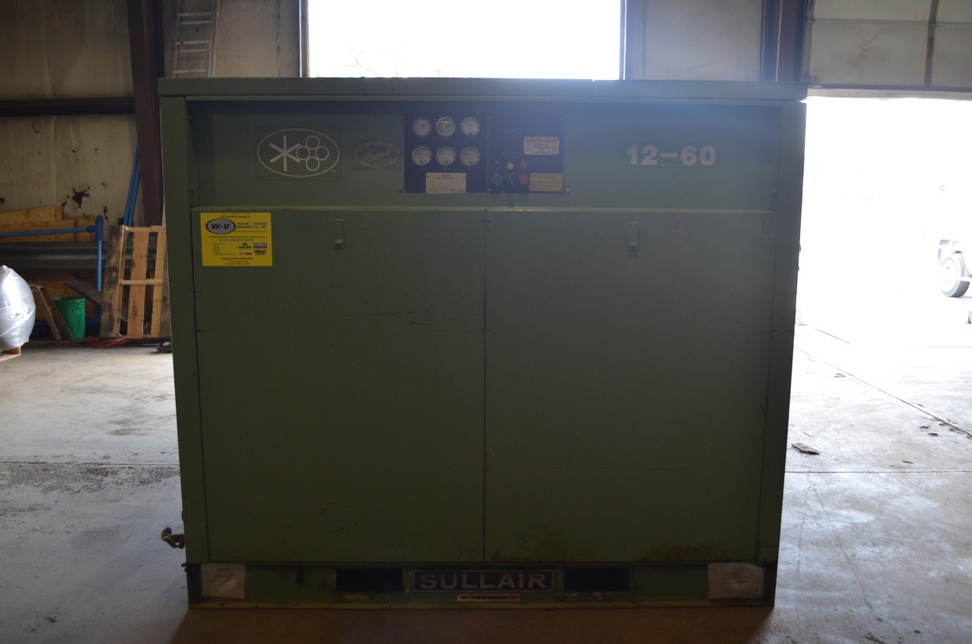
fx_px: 835
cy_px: 328
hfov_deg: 60.4
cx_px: 485
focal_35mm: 31
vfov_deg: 42.2
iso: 450
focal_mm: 20
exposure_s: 1/60
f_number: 4
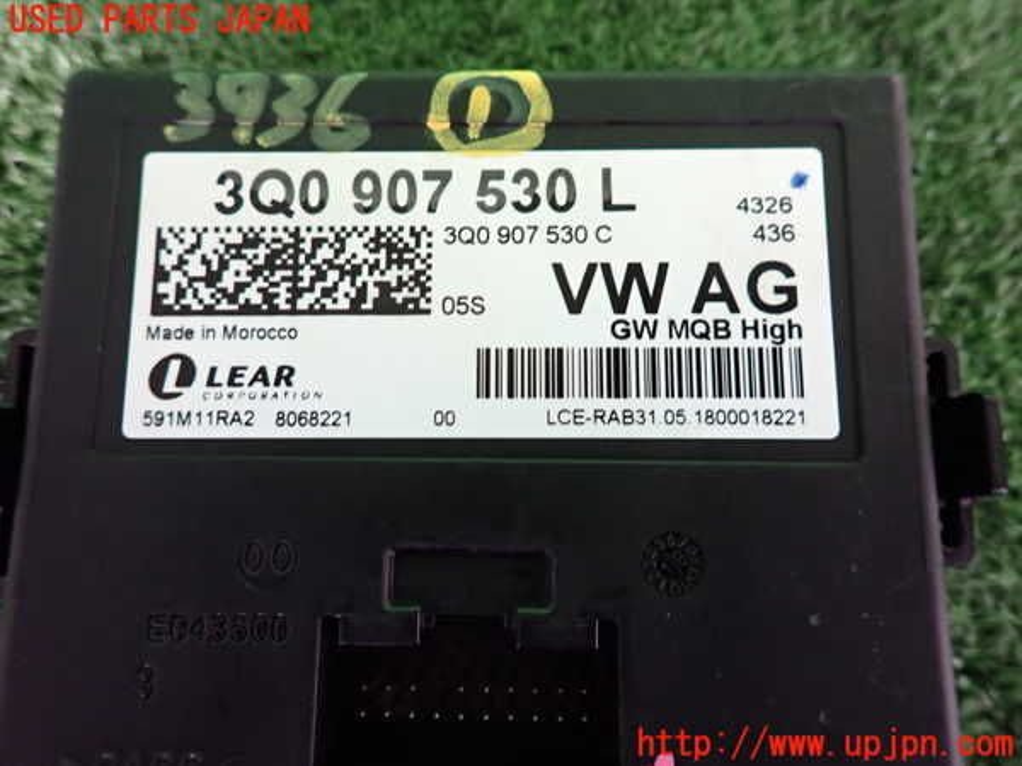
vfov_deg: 54.9
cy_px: 383
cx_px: 511
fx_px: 738
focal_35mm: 25
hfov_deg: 69.4
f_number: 2
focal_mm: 4.5
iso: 400
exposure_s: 1/30
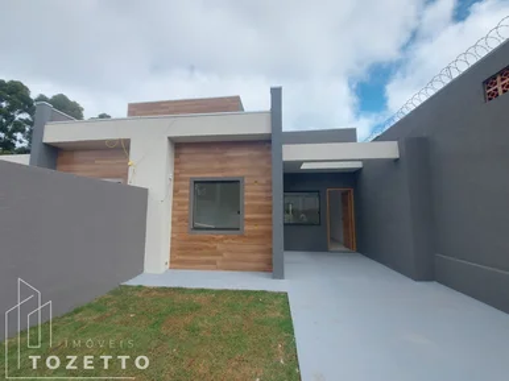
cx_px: 254
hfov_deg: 106.2
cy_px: 190
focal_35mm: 13
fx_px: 191
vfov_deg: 89.9
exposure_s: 1/967
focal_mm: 1.74
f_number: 2.2
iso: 50
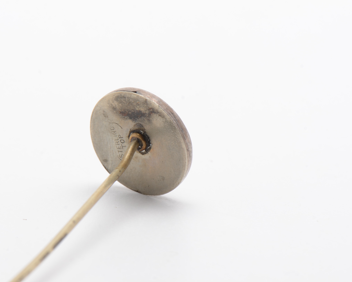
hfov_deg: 13.3
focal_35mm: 145
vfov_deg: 10.7
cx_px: 145
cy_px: 141
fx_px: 1506
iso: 200
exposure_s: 1/125
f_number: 14
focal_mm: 85
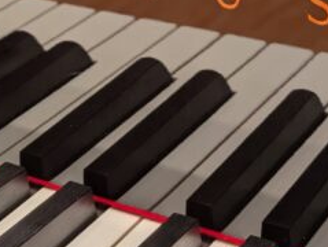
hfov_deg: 18.3
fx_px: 1015
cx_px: 136
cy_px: -6
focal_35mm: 107
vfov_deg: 13.7
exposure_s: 1/30
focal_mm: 5.43
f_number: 1.89
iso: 50
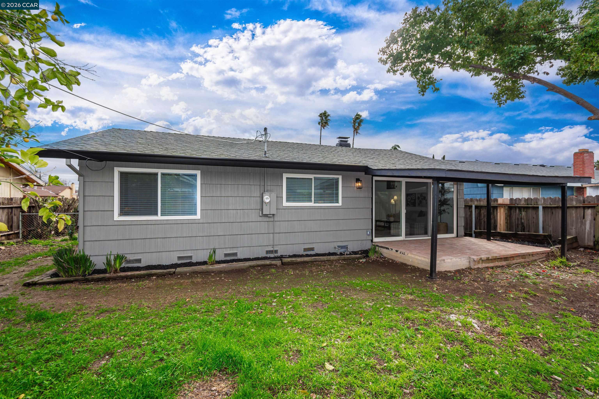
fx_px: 250
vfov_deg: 77.3
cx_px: 300
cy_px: 200
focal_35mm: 15
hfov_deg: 100.4
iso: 100
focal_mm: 10
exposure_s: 1/250
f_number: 6.3
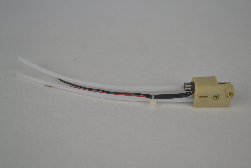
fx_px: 366
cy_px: 84
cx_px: 126
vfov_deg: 25.8
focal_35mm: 52
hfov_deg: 37.9
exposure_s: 1/80
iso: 110
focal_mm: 35
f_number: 5
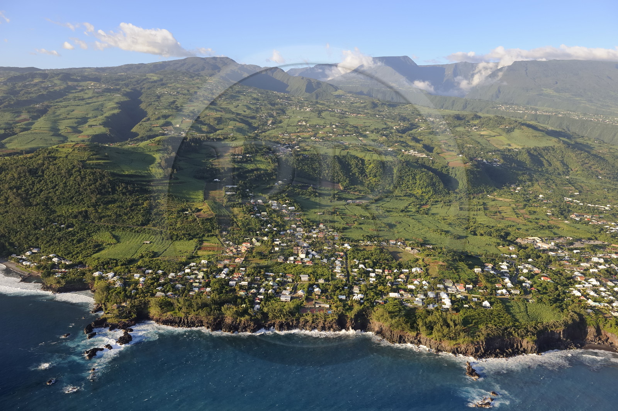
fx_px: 532
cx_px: 309
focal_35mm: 31
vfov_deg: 42.3
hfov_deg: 60.3
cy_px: 206
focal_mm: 31
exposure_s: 1/640
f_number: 5.6
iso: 400
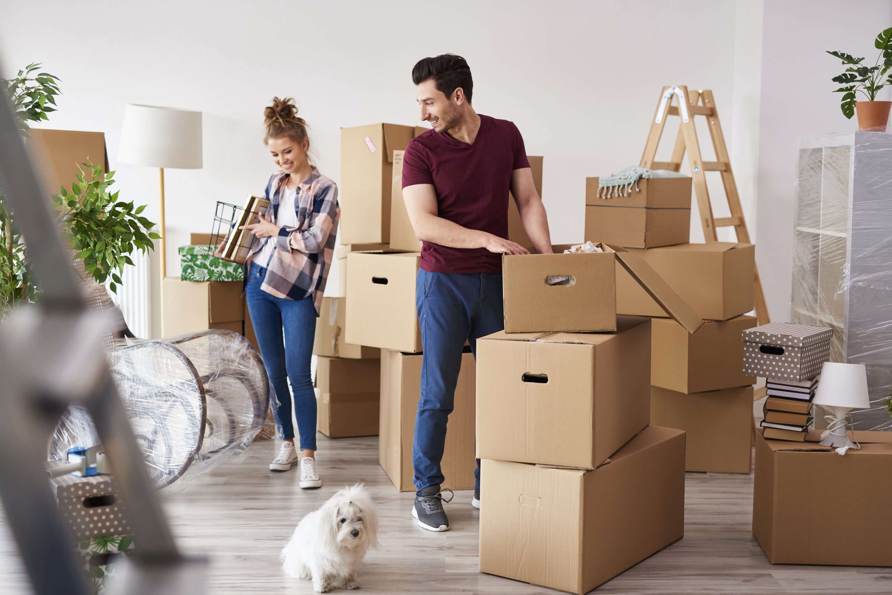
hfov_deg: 39.6
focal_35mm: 50
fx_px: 1239
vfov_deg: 27.0
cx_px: 446
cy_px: 298
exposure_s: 1/160
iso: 125
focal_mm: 50
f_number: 2.2
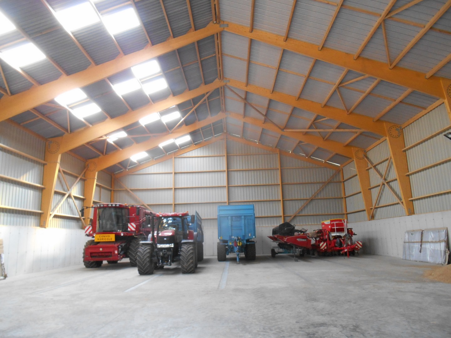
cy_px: 169
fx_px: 339
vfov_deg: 53.1
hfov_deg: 67.3
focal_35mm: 26
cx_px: 226
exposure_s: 1/30
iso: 320
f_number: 3.4
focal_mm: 4.7
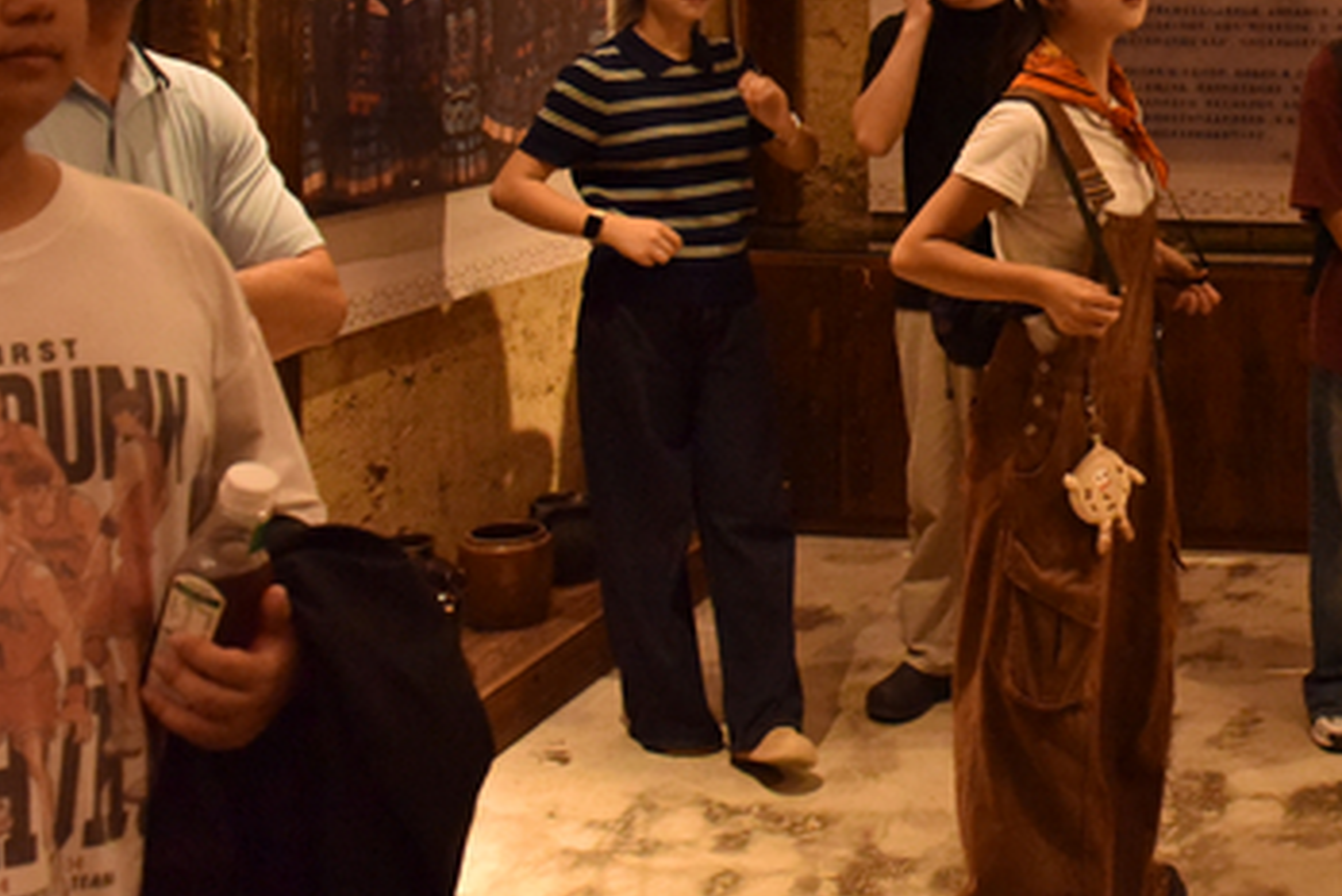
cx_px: 1315
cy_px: -44
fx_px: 2051
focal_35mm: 55
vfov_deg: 23.4
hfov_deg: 33.4
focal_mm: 24
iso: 6400
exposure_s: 1/125
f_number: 5.6
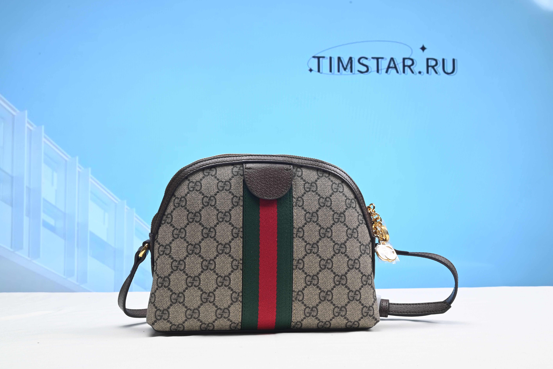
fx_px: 630
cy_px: 184
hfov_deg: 47.4
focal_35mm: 41
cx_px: 276
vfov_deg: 32.7
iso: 100
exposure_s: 1/2
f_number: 16
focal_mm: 41
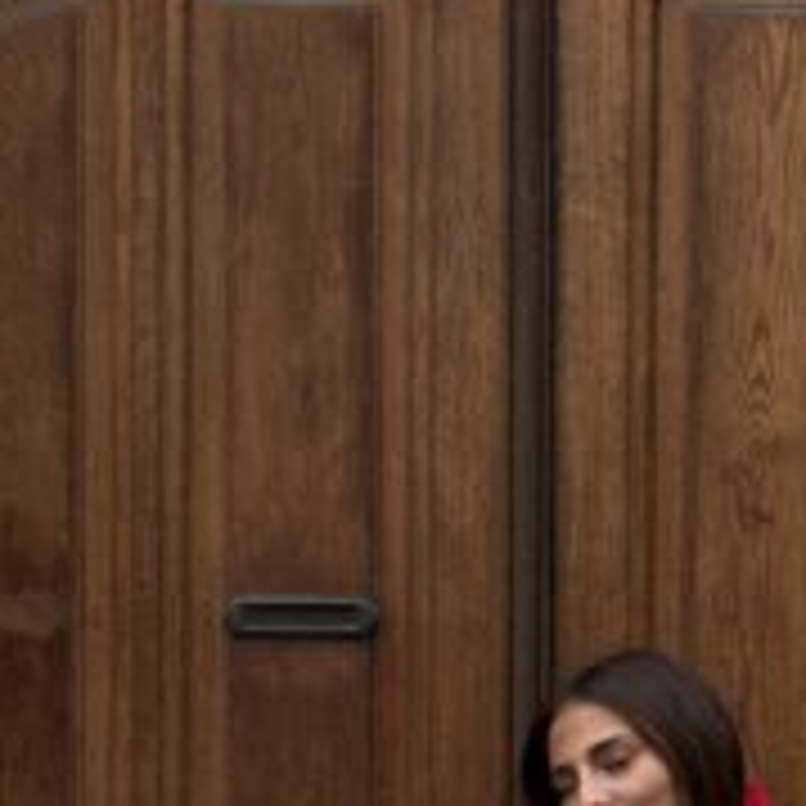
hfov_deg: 18.2
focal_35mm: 95
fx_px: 2503
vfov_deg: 17.8
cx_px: 585
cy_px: 847
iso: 64
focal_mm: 6.76
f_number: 1.78
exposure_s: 1/810
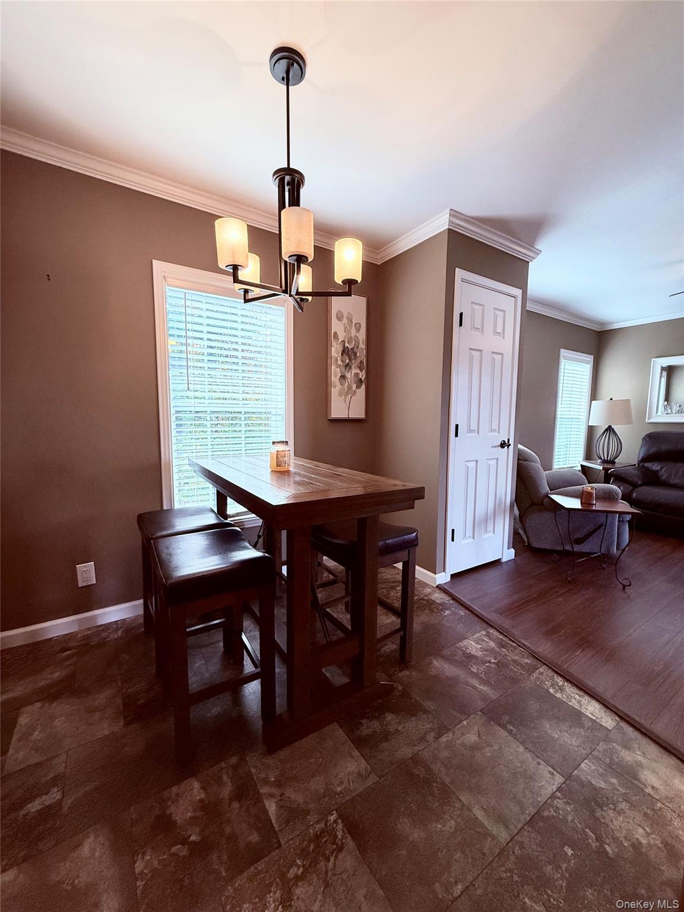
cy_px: 456
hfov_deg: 85.7
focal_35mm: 14
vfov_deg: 102.1
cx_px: 342
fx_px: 369
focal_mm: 2.22
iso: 160
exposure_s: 1/120
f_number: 2.2
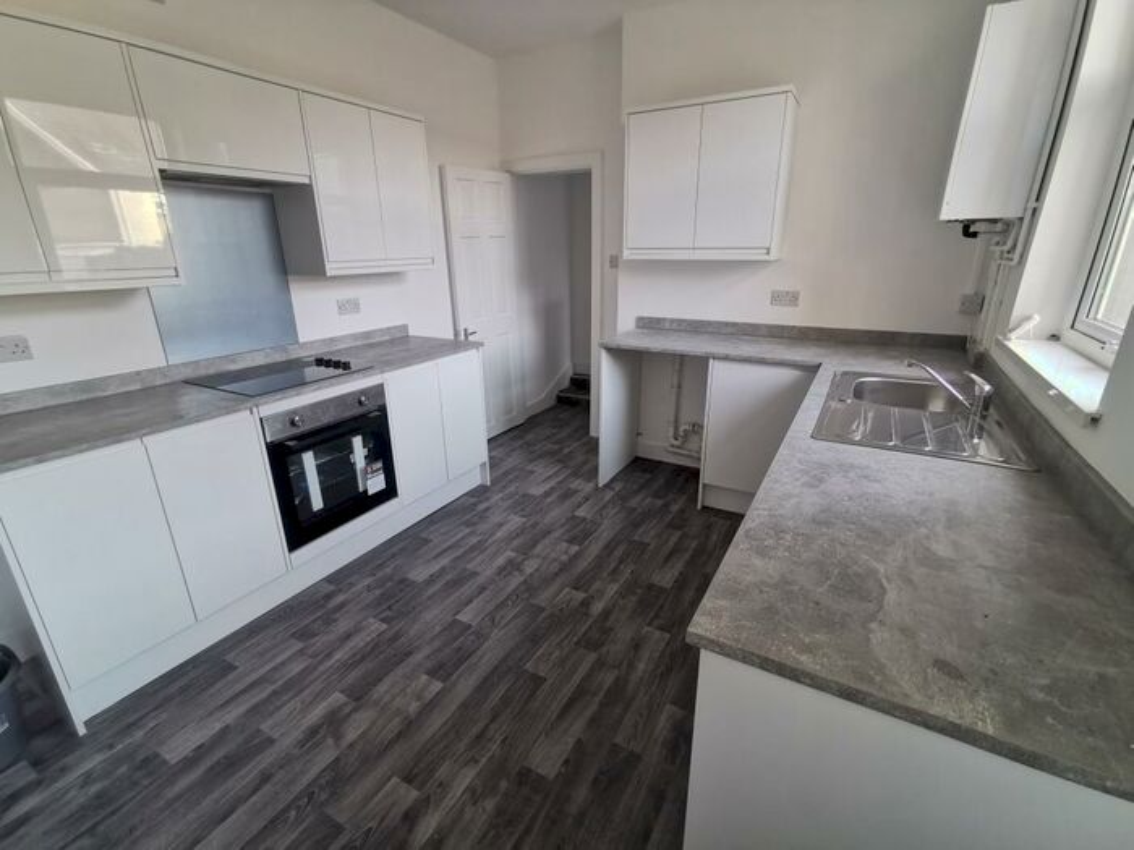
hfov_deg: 94.5
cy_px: 425
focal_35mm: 16
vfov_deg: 78.1
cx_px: 567
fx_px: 524
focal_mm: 2.35
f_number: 2.2
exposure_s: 1/50
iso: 200
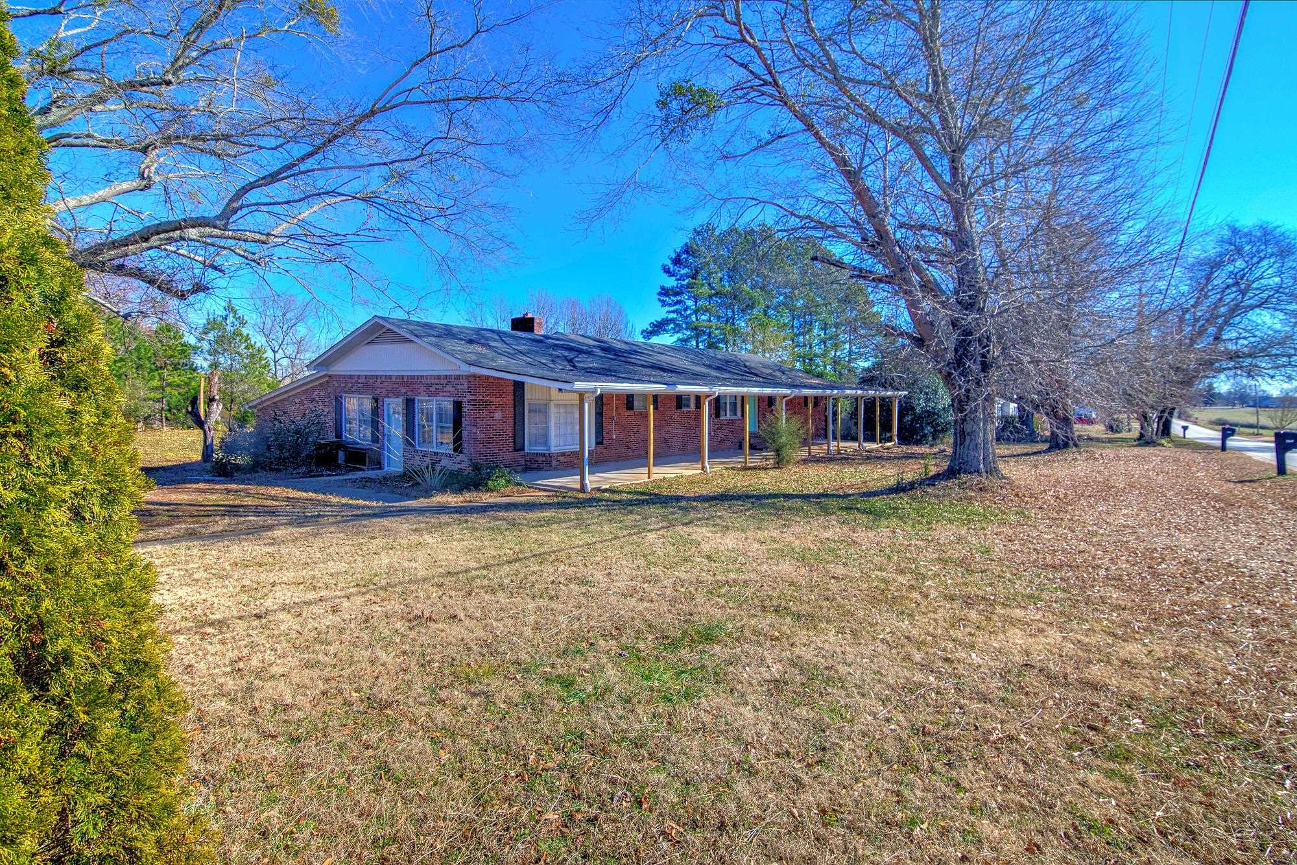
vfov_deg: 73.8
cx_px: 648
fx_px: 576
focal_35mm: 16
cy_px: 432
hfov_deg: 96.7
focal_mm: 11
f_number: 7.1
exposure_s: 1/1000
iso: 320
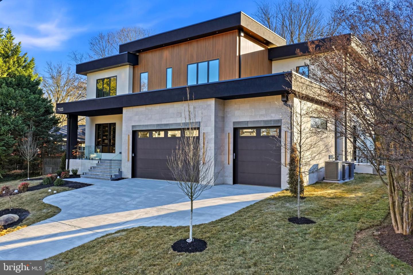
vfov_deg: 46.4
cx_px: 206
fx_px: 321
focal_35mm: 28
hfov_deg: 65.5
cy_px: 138
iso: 200
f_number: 4
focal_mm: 14.4
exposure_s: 1/240
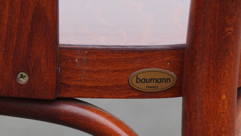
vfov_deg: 5.9
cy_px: 80
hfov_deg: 10.5
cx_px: 121
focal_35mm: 205
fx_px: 1310
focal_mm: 130
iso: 400
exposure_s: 1/250
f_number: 6.3
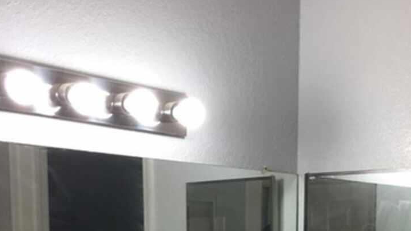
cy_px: 365
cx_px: 300
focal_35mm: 75
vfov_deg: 14.8
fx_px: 817
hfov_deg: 27.9
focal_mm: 4.15
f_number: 2.2
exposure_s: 1/60
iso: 32
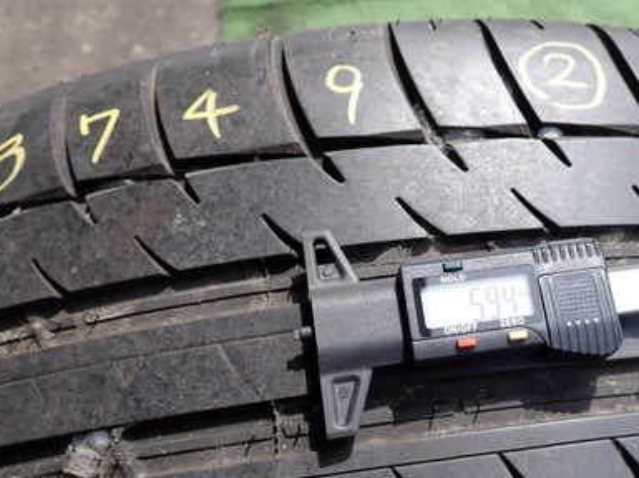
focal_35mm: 39
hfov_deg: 46.6
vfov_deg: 36.6
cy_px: 294
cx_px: 460
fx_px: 719
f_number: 2.8
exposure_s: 1/500
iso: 100
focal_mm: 4.5
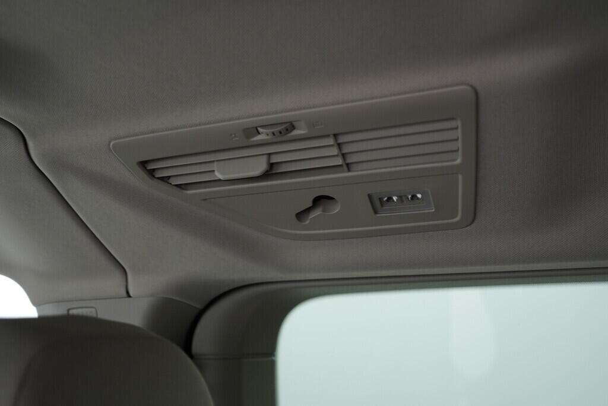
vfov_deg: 36.9
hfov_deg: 53.1
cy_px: 203
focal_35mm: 36
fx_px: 608
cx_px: 304
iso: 250
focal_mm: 24
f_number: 2.8
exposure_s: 1/40
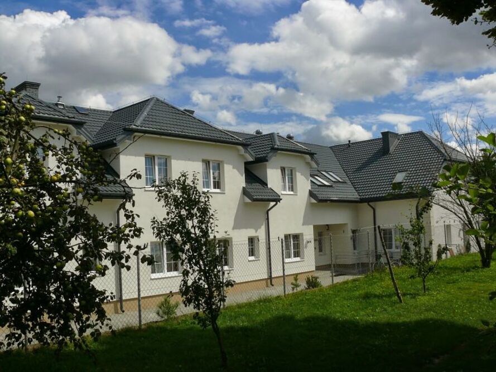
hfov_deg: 52.6
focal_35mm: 35
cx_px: 248
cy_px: 186
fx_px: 502
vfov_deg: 40.7
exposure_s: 1/400
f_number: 8
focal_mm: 7.4
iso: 100
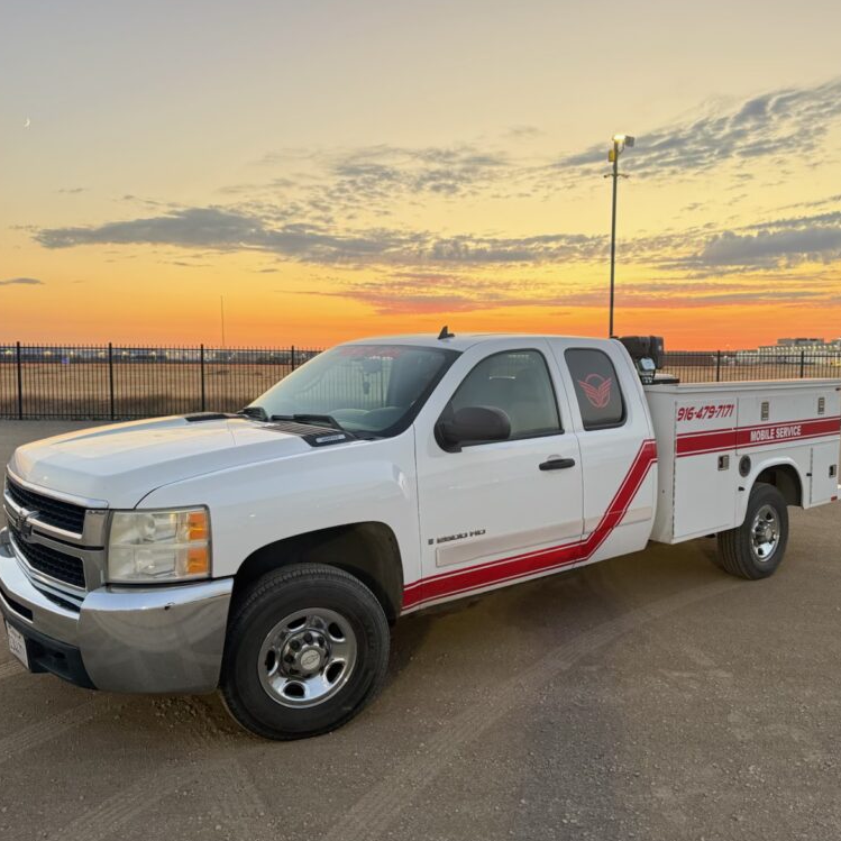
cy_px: 418
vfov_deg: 55.6
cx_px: 490
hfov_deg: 55.3
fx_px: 797
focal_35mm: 29
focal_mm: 6.76
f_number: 1.78
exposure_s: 1/60
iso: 500
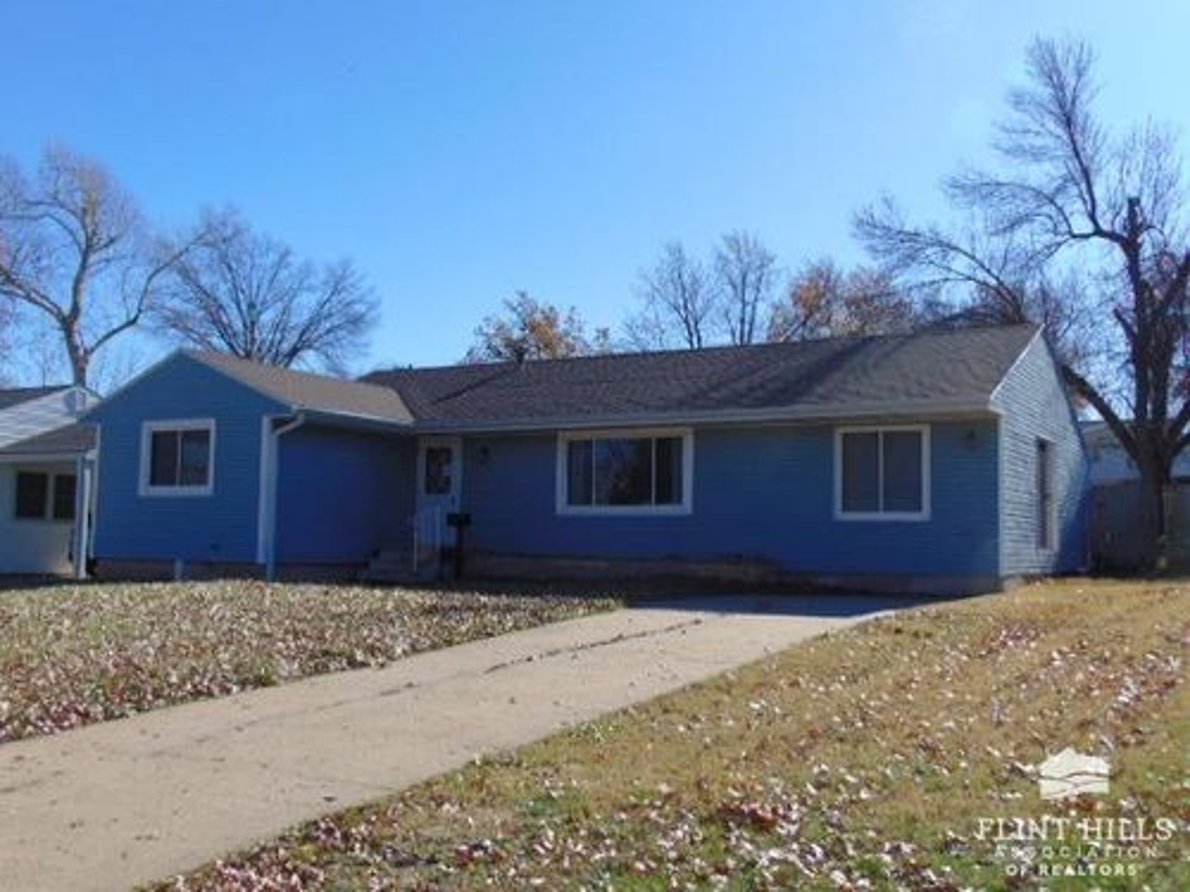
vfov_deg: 40.7
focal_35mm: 35
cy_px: 446
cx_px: 595
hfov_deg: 52.6
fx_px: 1203
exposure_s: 1/200
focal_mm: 6.3
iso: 80
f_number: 8.3
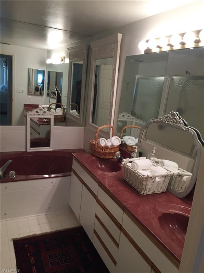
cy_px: 136
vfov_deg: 61.7
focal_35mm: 29
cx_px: 102
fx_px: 228
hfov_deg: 48.2
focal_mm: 4.15
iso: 32
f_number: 2.2
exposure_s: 1/30
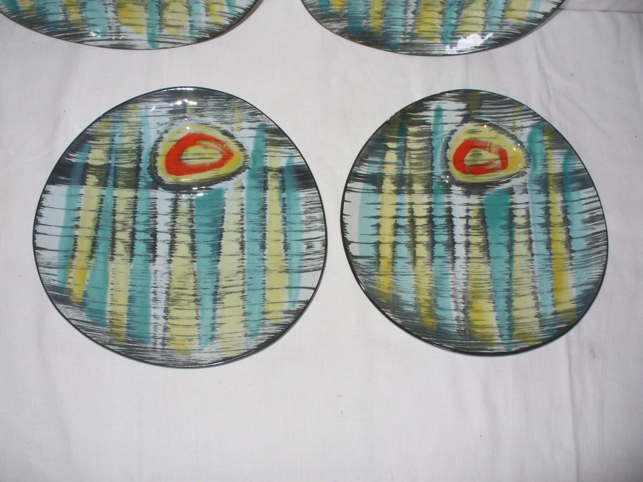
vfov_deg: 38.7
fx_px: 687
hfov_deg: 50.1
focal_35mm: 37
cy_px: 241
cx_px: 322
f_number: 2.8
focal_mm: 6.1
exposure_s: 1/30
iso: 100
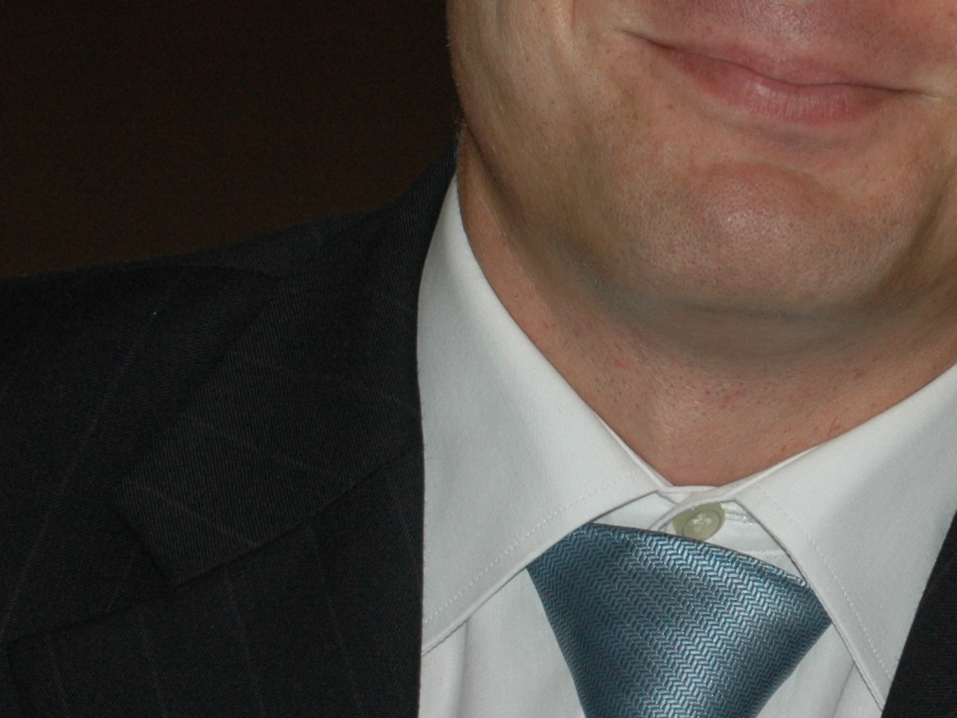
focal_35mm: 319
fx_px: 8818
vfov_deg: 4.6
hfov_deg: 6.2
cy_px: -106
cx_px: 1151
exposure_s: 1/60
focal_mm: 80
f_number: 5.6
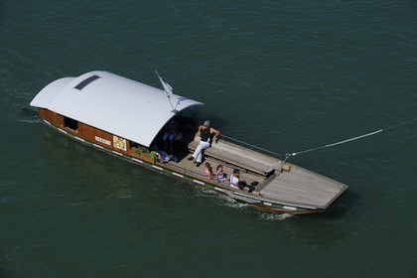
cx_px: 208
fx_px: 1274
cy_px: 139
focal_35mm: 110
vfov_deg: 12.5
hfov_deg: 18.6
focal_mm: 110
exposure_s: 1/320
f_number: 11
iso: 200
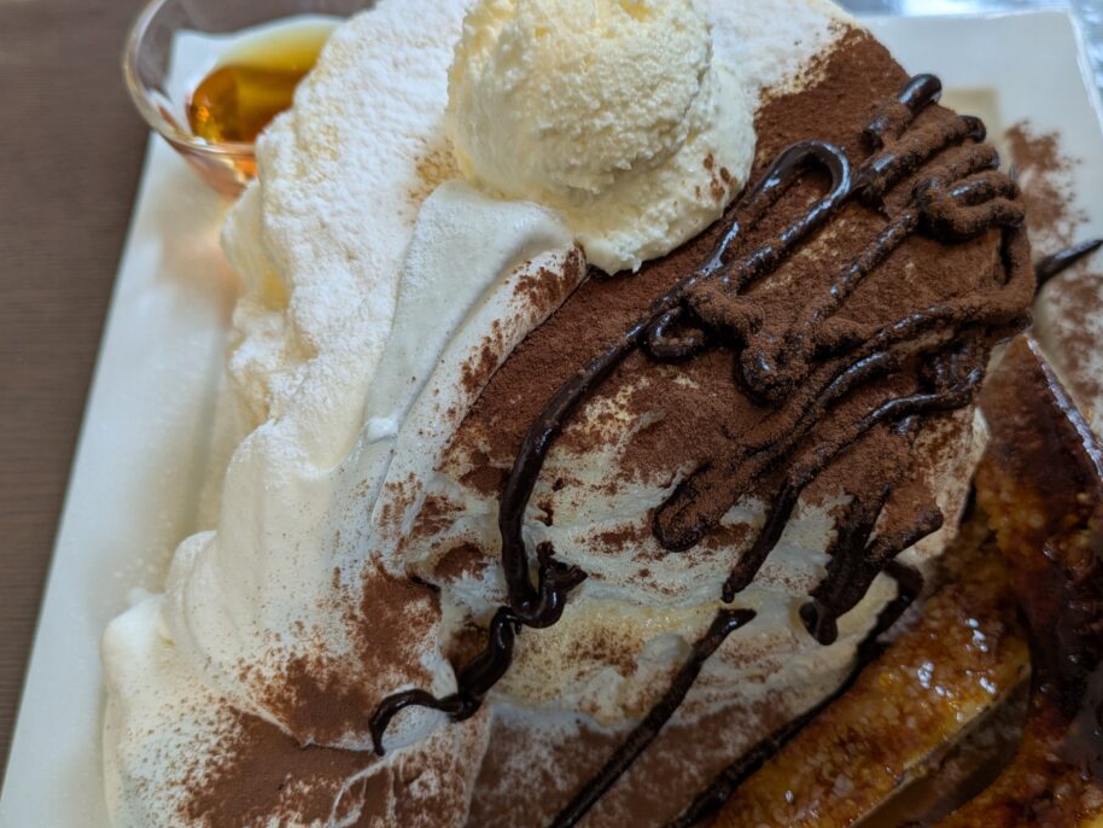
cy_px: 453
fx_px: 1116
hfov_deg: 52.5
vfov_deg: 40.7
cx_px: 600
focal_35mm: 35
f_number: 1.89
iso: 45
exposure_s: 1/24
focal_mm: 5.43
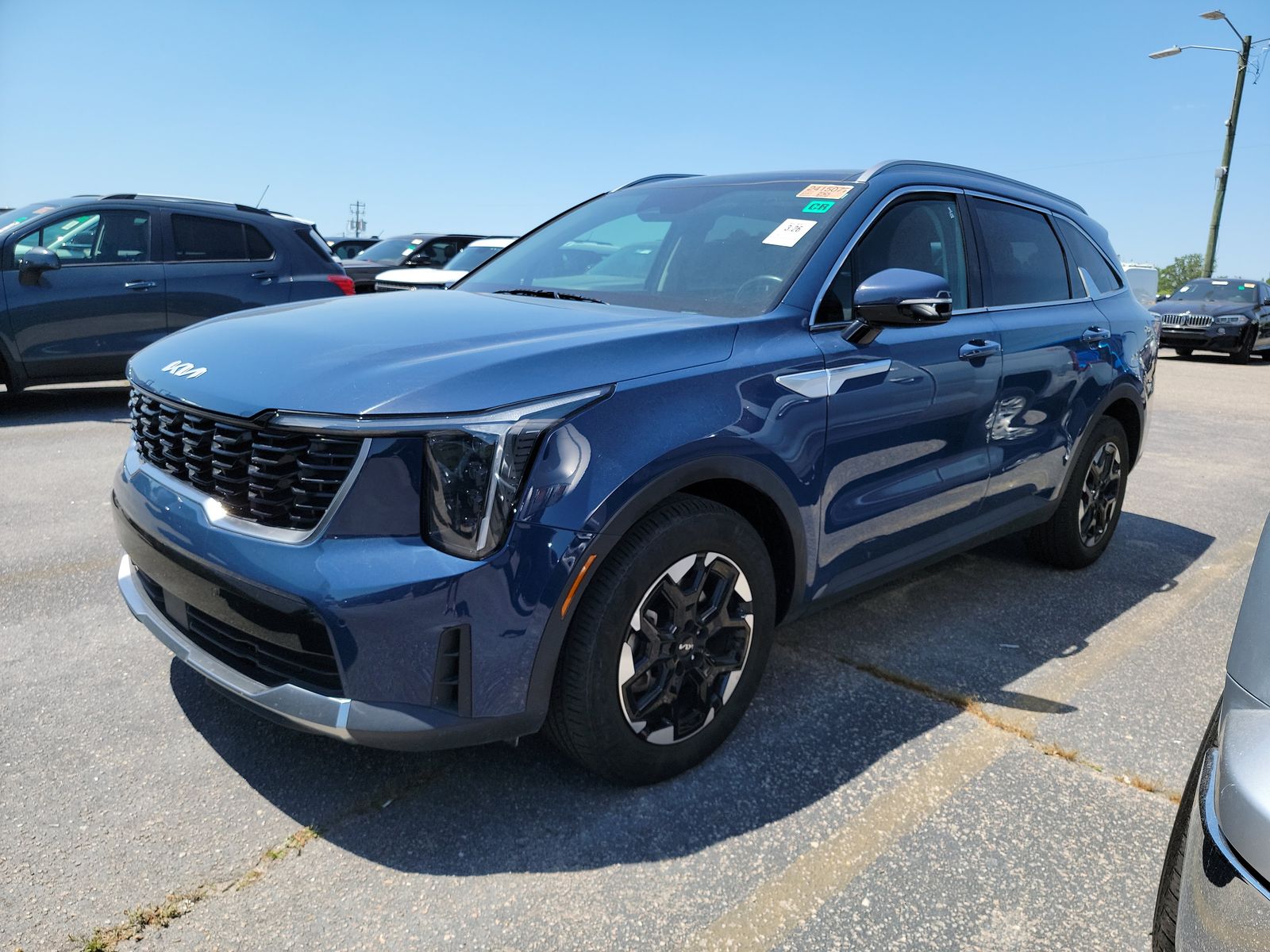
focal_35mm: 24
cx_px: 635
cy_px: 476
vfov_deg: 56.8
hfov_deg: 71.6
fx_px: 881
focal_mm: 6.7
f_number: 1.8
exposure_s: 1/594
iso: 50
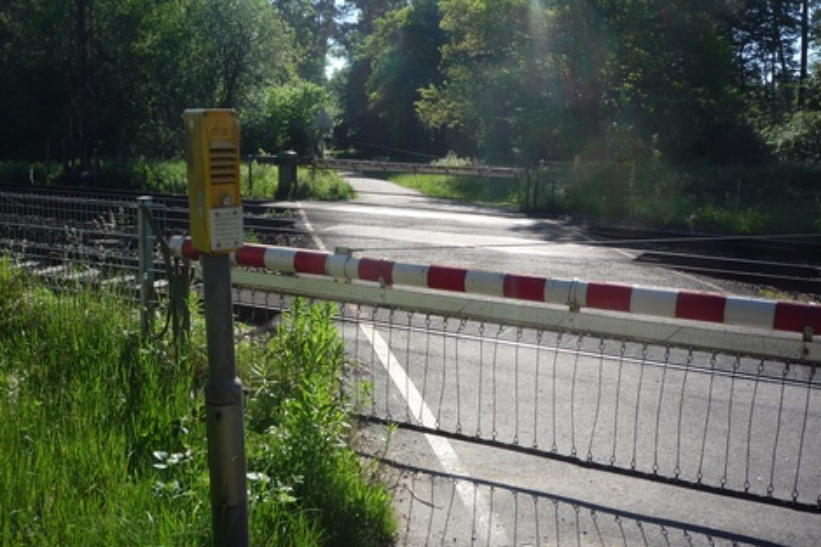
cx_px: 412
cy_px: 304
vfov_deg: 38.8
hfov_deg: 55.8
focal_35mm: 34
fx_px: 775
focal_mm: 5.2
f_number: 4.5
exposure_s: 1/400
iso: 100
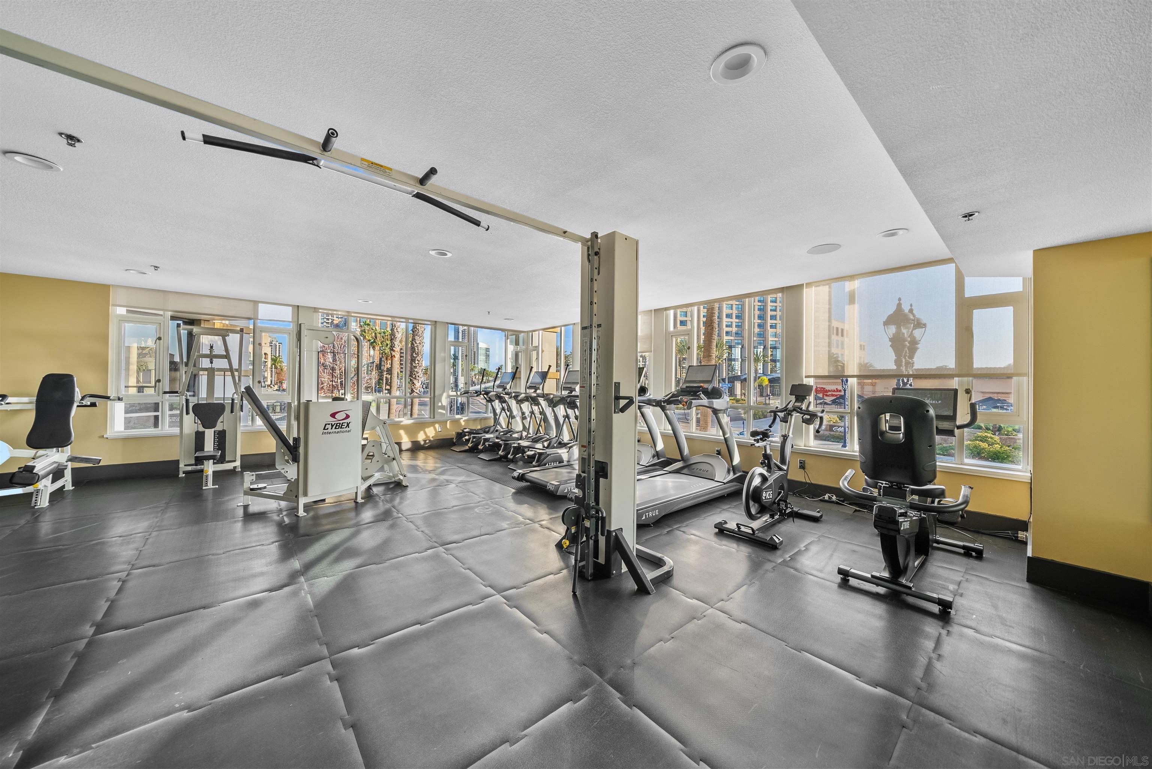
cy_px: 384
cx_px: 576
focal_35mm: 12
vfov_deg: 90.1
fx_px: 384
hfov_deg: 112.6
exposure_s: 1/1.25
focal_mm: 12
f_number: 6.3
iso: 125
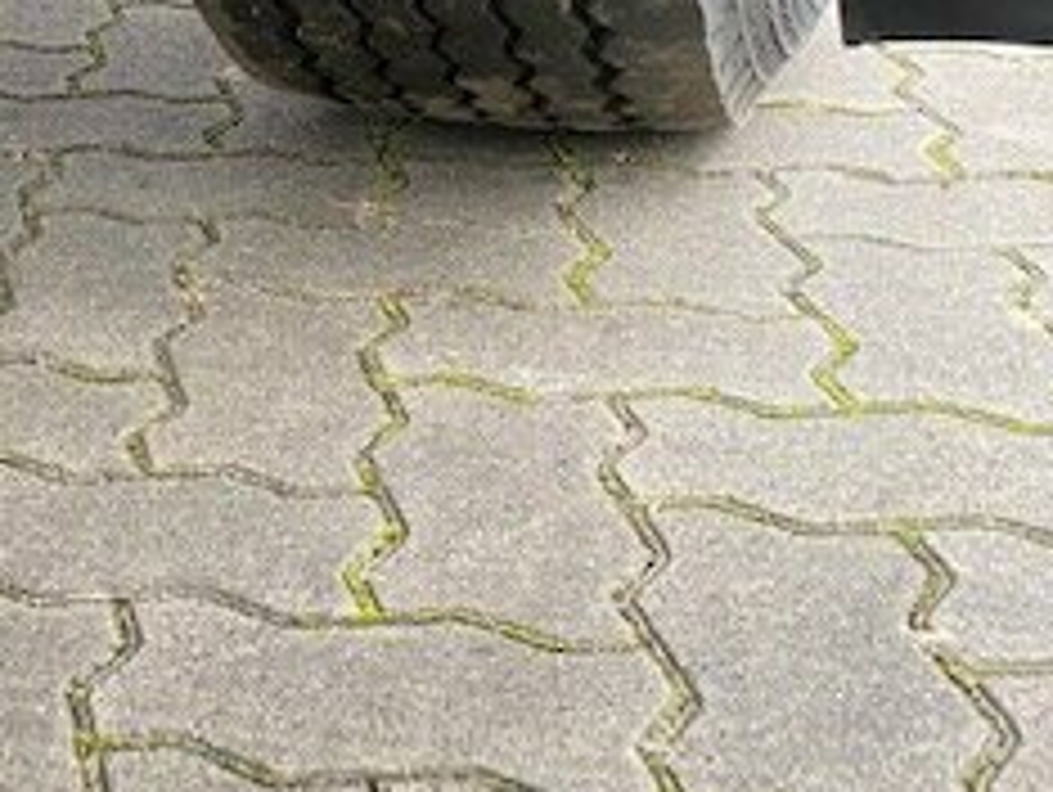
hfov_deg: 23.7
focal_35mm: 71
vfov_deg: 19.4
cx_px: -360
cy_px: -189
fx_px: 2162
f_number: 1.8
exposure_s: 1/60
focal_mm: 4.25
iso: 125
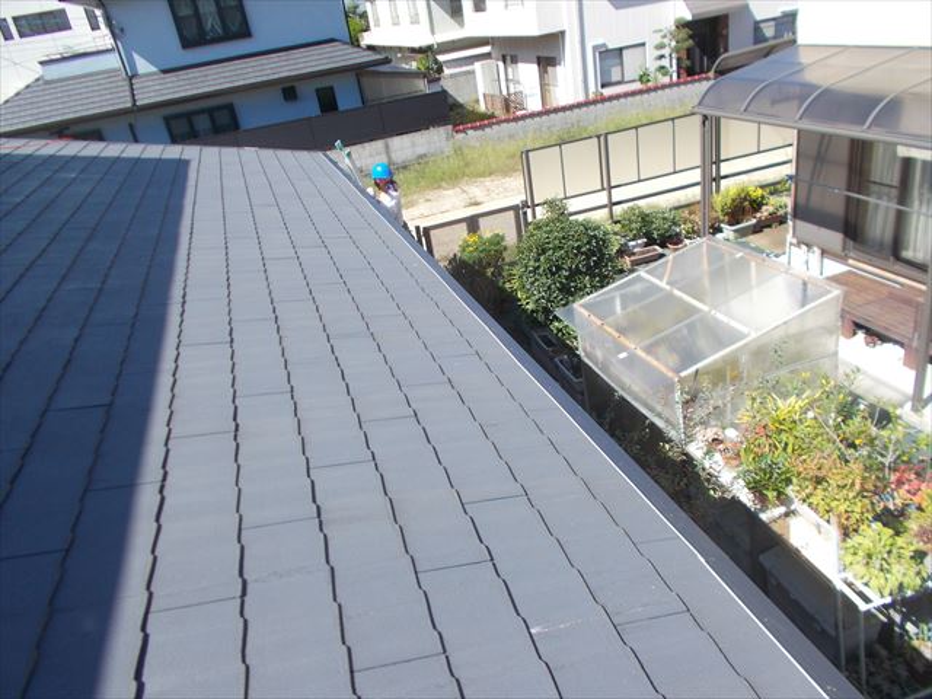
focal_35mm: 26
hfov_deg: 67.3
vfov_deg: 53.1
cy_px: 350
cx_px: 466
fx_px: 700
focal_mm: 4.6
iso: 80
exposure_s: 1/100
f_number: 8
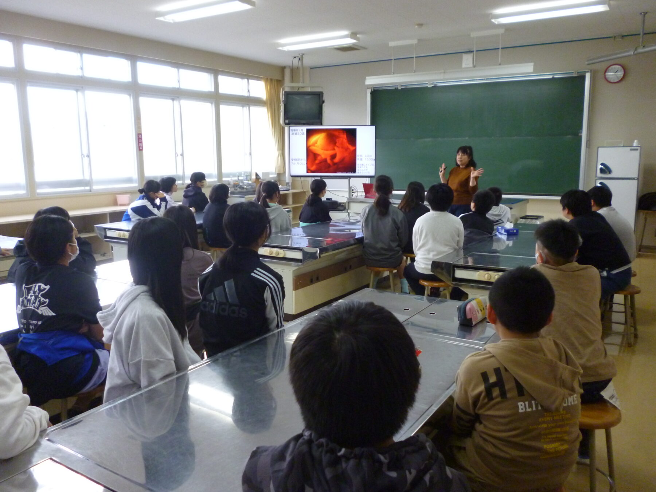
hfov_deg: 63.4
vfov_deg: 49.7
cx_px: 328
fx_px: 531
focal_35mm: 28
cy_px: 246
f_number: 3.1
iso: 400
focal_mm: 5
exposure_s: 1/60
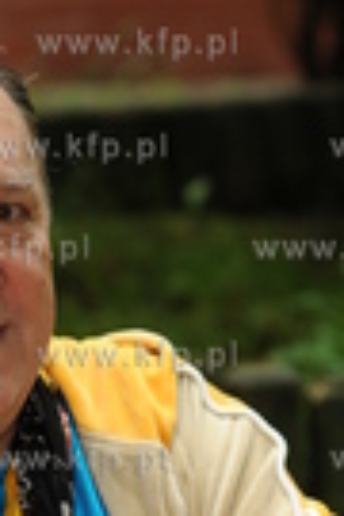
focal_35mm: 251
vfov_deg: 8.1
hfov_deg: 5.5
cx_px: 15
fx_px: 3597
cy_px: 661
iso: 400
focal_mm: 85
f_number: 4
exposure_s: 1/640
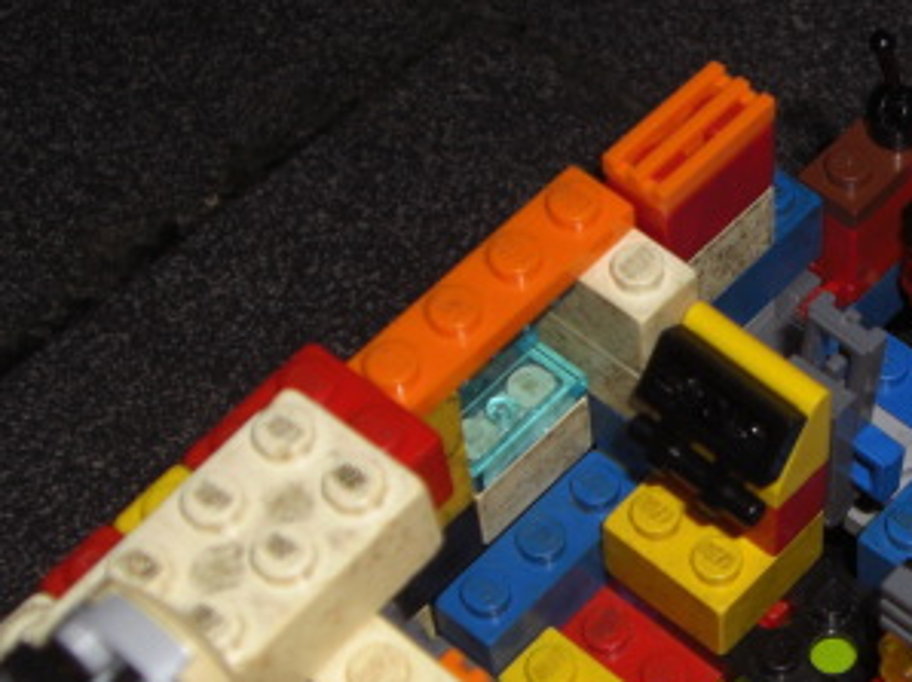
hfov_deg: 18.9
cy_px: 428
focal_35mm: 101
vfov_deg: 14.6
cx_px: 930
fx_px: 2659
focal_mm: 7.6
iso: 64
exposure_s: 1/60
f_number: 3
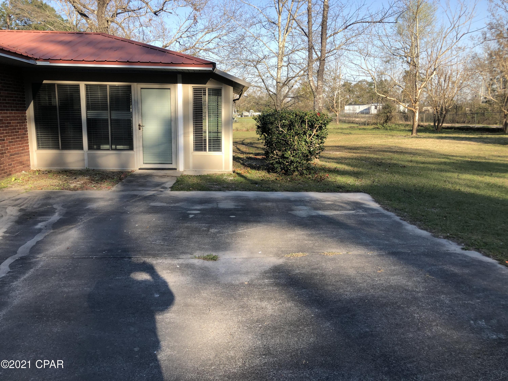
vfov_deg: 49.7
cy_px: 190
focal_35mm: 28
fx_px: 411
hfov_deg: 63.4
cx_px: 254
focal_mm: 3.99
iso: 20
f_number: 1.8
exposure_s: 1/666
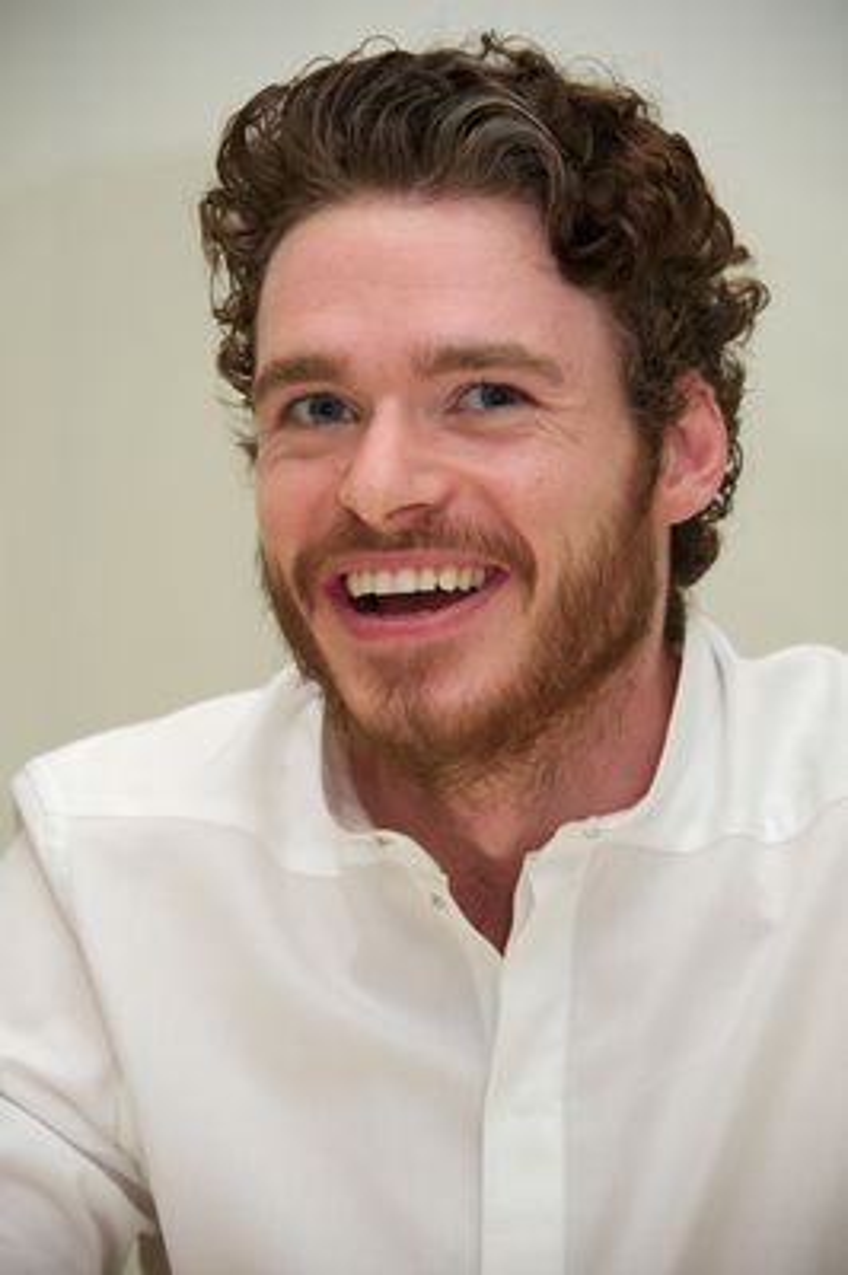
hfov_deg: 8.1
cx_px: 424
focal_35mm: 170
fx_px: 6017
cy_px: 638
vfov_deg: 12.1
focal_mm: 170
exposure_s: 1/60
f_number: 6.3
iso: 640
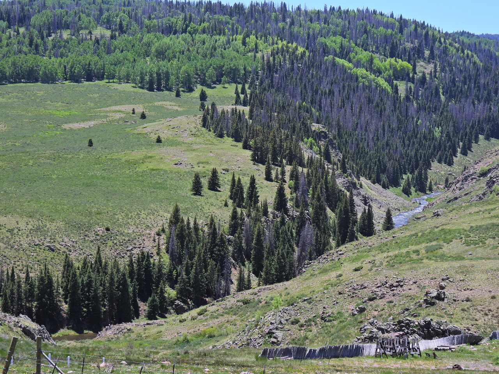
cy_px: 187
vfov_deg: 17.4
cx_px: 250
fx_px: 1225
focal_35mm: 85
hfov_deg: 23.0
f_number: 4
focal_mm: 15.2
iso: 100
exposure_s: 1/800
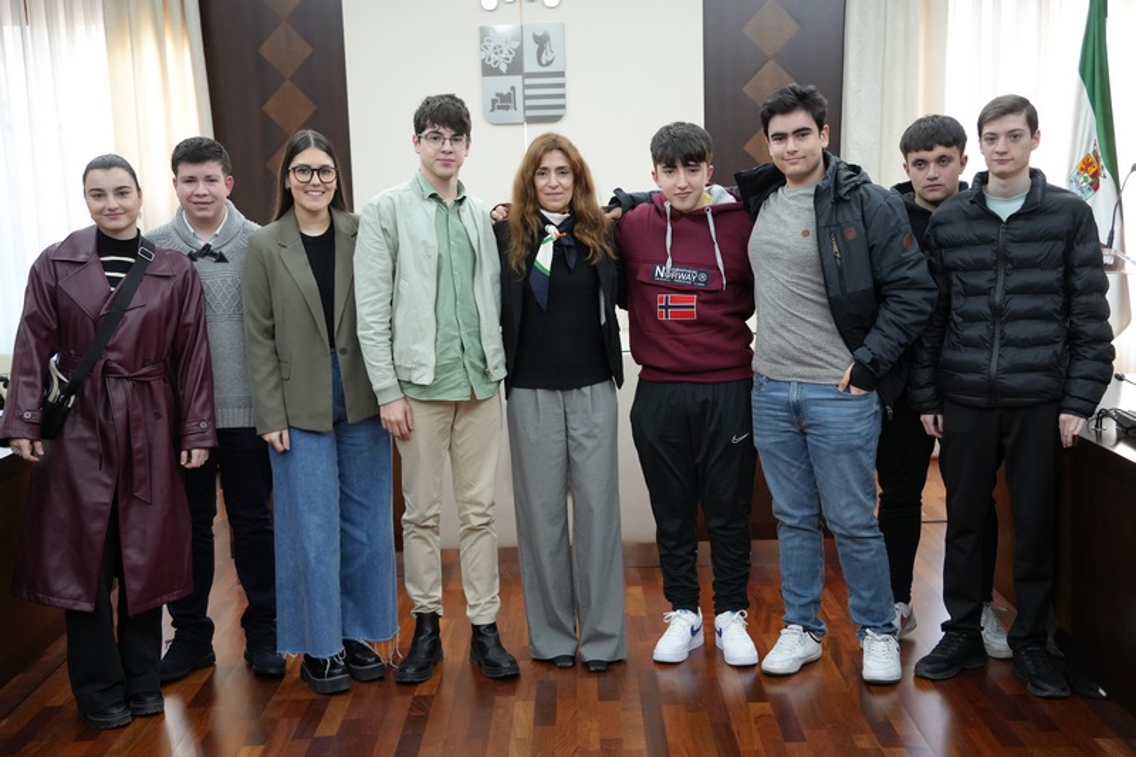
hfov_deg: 41.1
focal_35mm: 48
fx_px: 1514
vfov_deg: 28.1
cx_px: 568
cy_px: 378
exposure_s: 1/160
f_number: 4
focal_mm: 48
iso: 2500
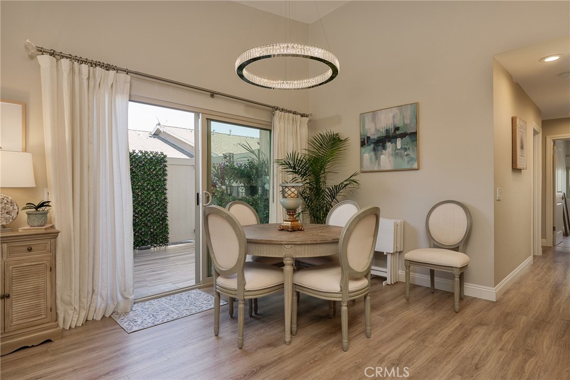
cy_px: 190
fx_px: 309
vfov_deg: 63.2
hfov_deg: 85.4
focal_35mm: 20
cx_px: 285
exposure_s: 1/80
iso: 400
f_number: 11
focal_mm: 19.5
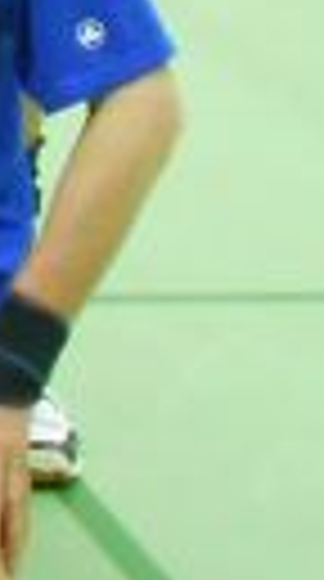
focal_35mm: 257
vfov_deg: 8.3
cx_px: -1138
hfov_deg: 4.2
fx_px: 3949
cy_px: -153
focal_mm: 6.8
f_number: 4.2
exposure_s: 1/20
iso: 800
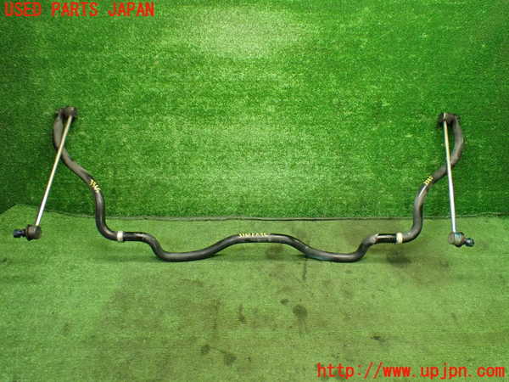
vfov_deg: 46.8
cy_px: 191
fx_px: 441
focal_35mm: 30
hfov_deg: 60.0
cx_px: 254
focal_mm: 5.4
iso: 800
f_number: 2.3
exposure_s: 1/125
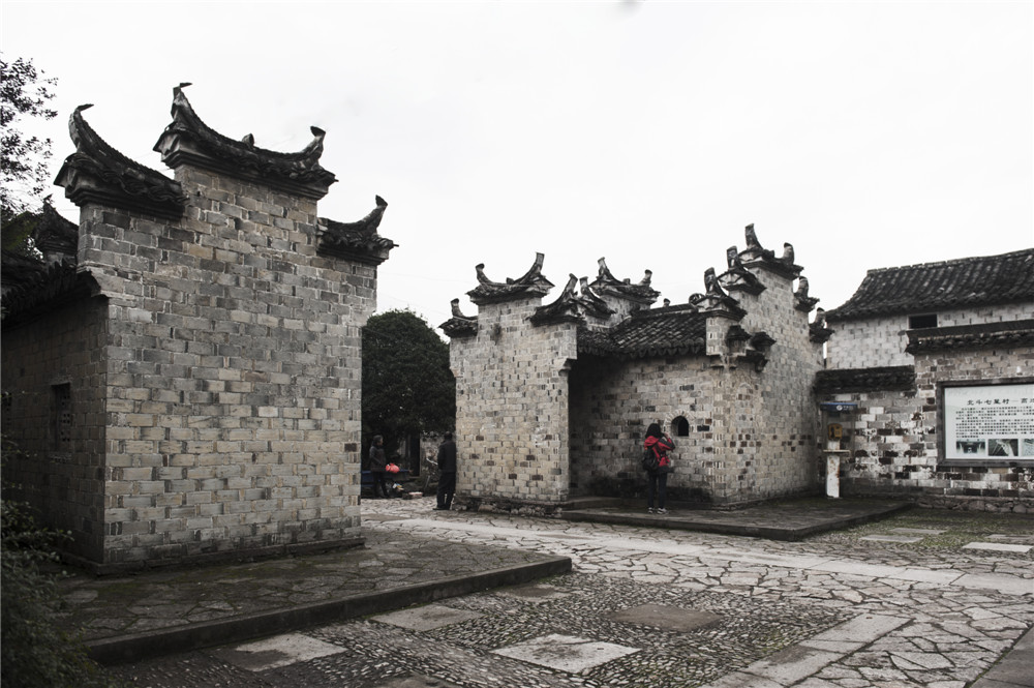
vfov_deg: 53.1
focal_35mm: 24
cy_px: 344
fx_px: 689
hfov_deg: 73.8
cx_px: 517
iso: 200
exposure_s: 1/320
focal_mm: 24
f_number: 4.5
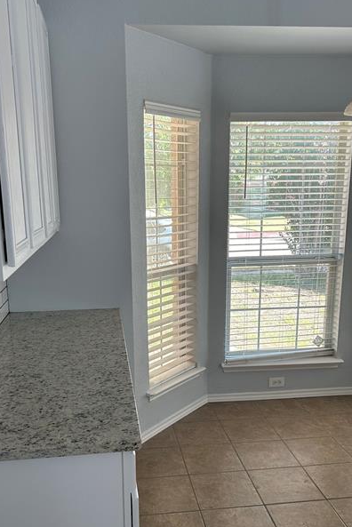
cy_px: 309
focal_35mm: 35
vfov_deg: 54.1
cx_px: 167
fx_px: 513
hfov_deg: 37.9
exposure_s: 1/126
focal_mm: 5.7
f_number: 1.5
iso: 40
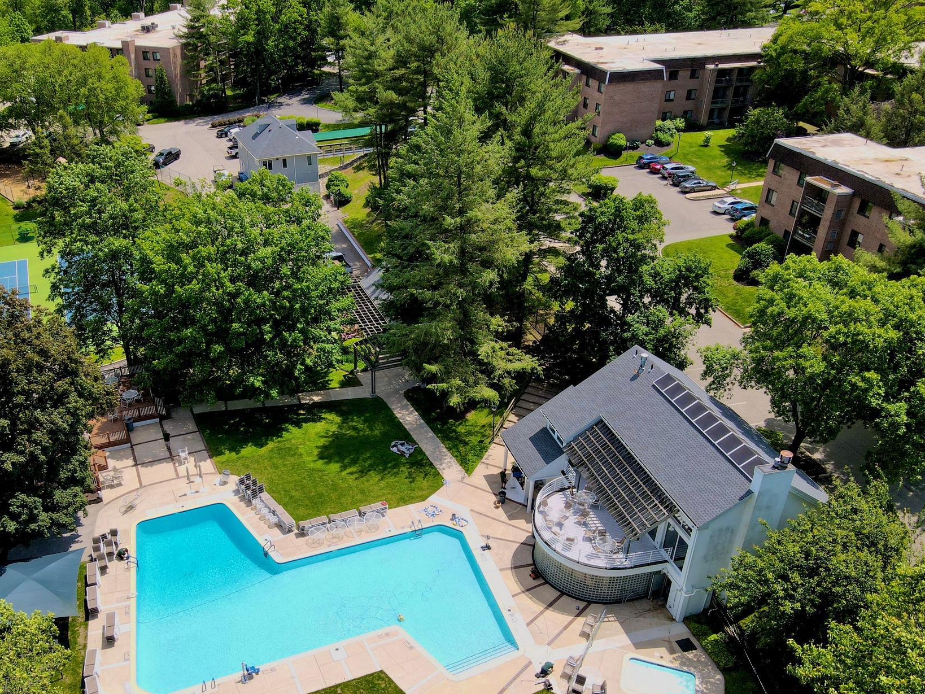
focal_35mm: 30
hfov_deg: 59.5
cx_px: 377
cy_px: 416
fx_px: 802
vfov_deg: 46.5
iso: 100
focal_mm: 4.5
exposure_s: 1/640
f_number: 2.8
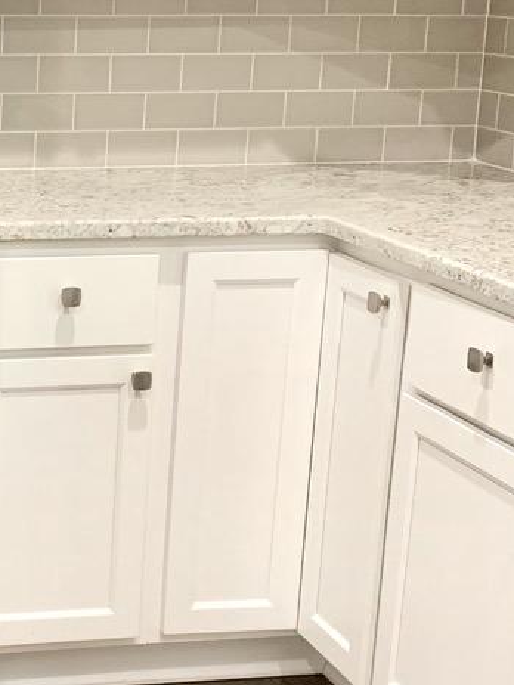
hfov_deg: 16.4
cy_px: 425
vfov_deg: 22.7
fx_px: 1703
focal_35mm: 86
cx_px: -108
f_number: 1.8
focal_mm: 4.25
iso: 200
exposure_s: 1/60
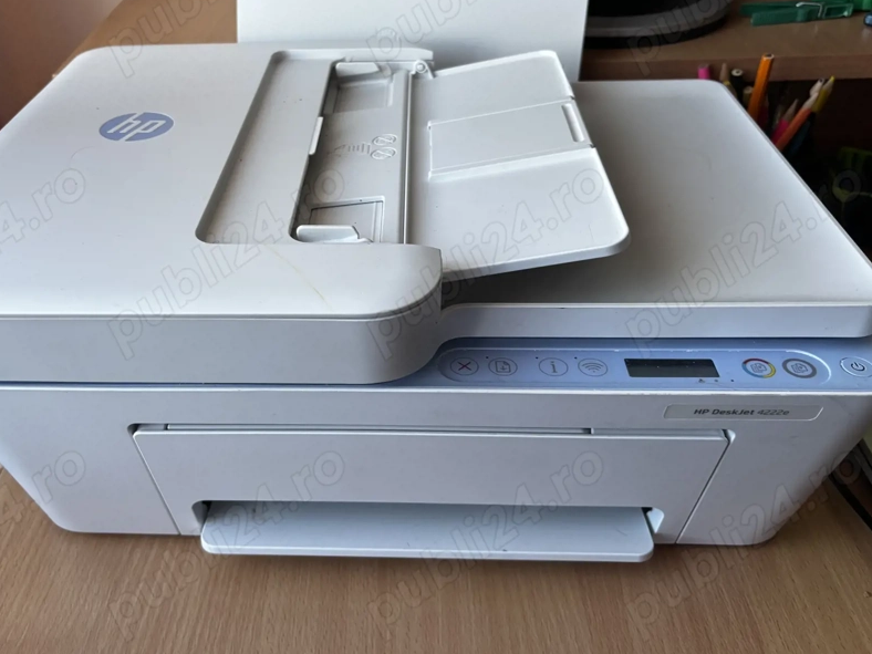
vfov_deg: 42.8
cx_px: 354
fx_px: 831
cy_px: 277
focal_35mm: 33
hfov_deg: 55.0
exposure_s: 1/102
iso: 125
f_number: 1.6
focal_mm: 5.96
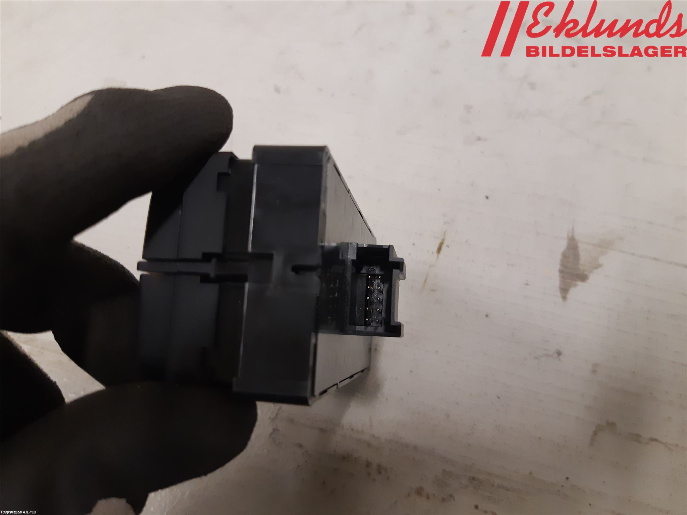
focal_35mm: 26
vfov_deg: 53.1
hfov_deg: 67.3
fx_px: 516
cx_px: 344
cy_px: 258
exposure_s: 1/50
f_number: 1.7
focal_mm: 3.93
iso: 200
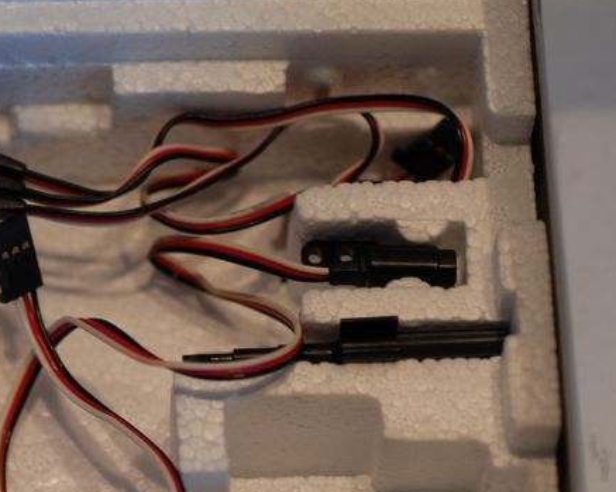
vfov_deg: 9.9
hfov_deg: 12.4
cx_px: 93
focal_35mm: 155
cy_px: 327
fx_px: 2824
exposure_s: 1/45
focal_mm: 60
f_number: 3.3
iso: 200
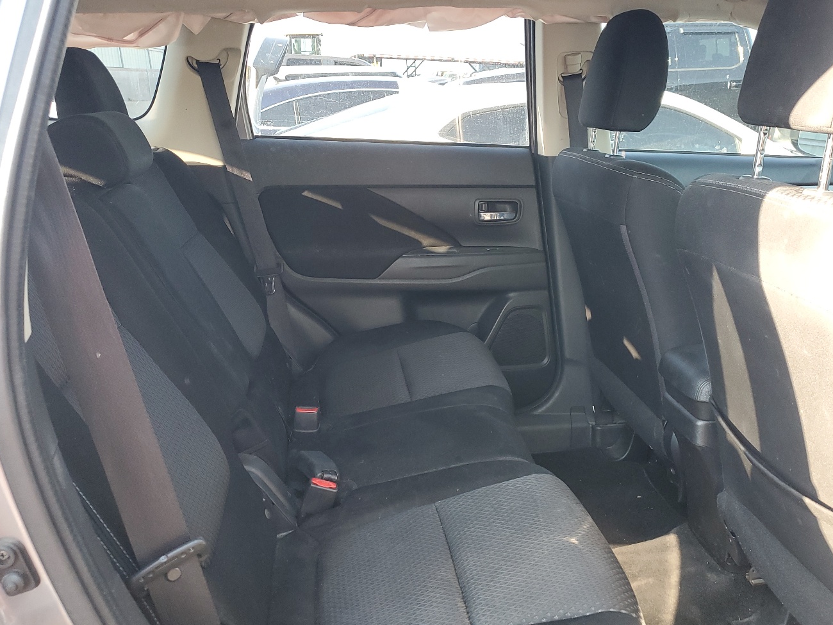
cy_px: 292
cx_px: 466
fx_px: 770
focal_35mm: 32
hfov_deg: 56.7
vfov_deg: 44.1
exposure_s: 1/120
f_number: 1.5
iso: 85
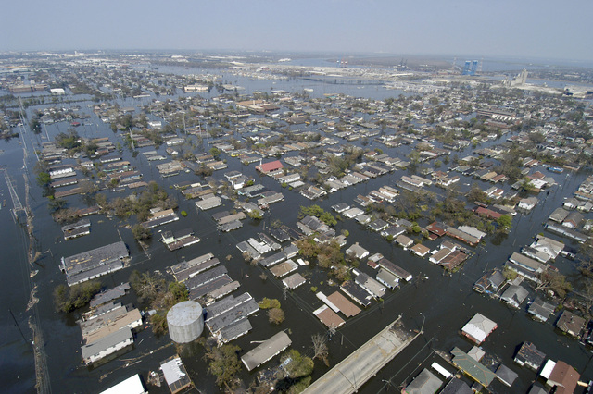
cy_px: 197
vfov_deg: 67.3
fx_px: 296
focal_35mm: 18
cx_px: 296
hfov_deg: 90.0
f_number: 14
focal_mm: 12
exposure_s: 1/320
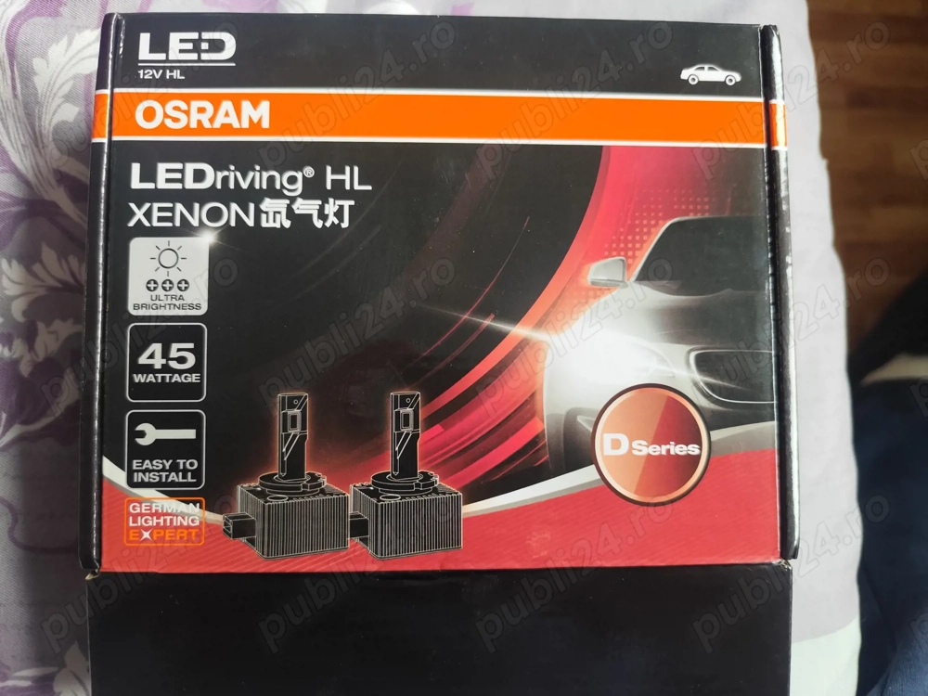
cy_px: 348
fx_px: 617
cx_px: 464
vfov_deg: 58.9
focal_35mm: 23
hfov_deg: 73.9
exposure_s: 1/50
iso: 400
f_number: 1.65
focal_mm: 6.14
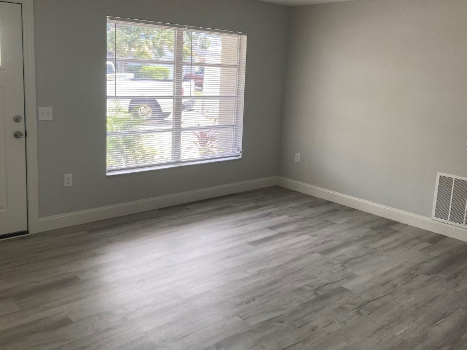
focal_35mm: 34
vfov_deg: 41.6
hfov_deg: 54.0
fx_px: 459
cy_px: 146
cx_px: 234
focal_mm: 3.99
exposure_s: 1/120
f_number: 1.8
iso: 64
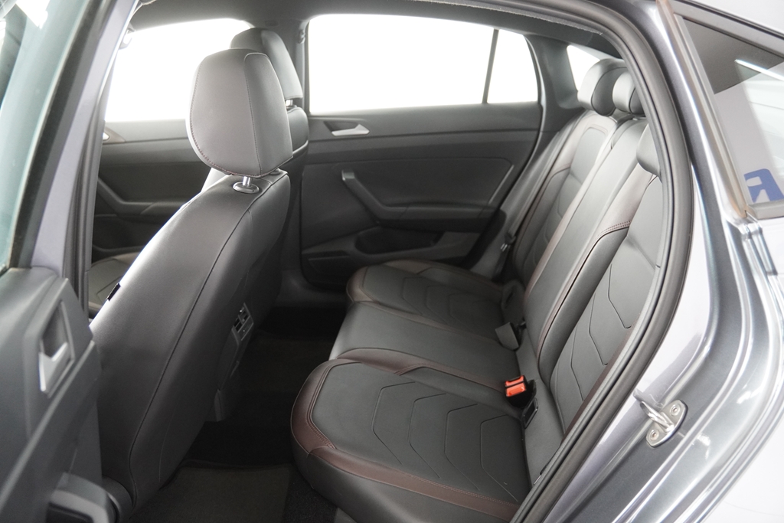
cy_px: 262
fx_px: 653
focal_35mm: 30
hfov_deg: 61.9
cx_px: 392
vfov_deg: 43.6
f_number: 2.8
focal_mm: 20
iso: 2000
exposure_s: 1/160
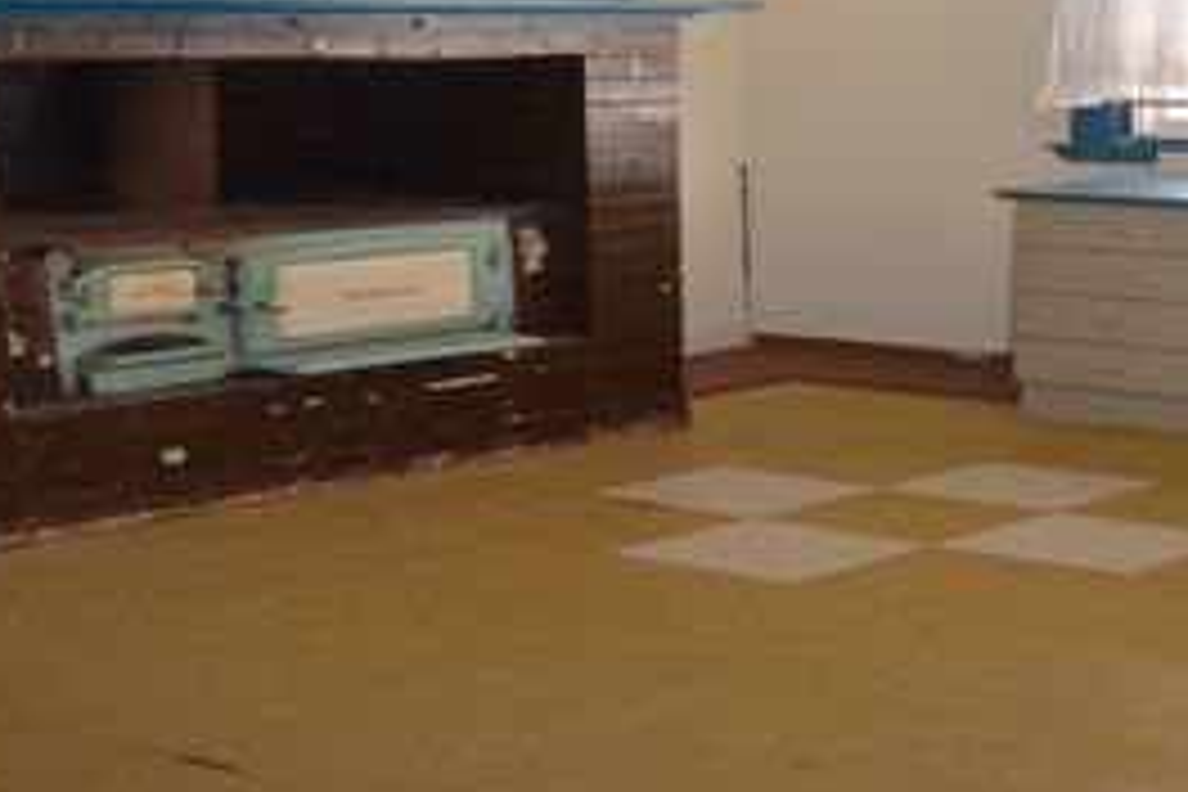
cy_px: 142
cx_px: 850
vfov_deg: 27.4
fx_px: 1584
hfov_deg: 40.3
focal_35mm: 48
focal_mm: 18
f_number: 3.5
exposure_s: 1/60
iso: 640
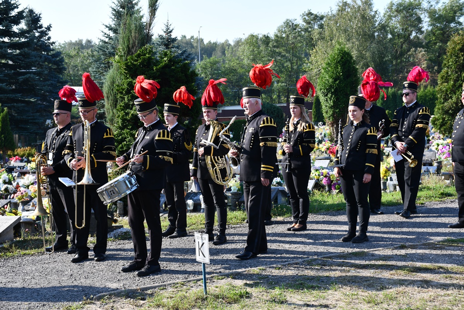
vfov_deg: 21.6
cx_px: 232
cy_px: 155
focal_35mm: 63
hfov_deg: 31.9
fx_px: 812
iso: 200
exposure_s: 1/250
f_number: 7.1
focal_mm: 42
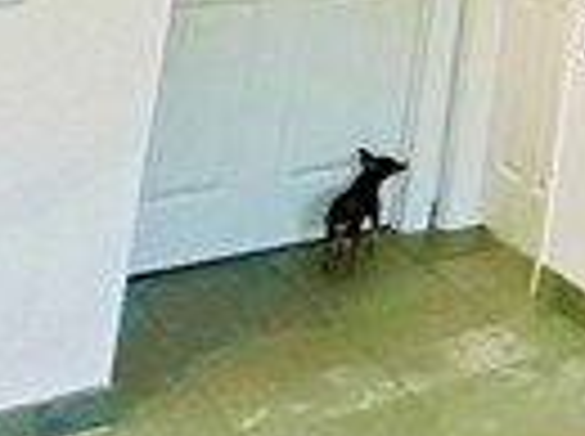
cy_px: -306
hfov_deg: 16.3
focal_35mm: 69
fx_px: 1164
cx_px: 1318
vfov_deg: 17.8
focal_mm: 2.22
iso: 1250
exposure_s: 1/60
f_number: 2.2
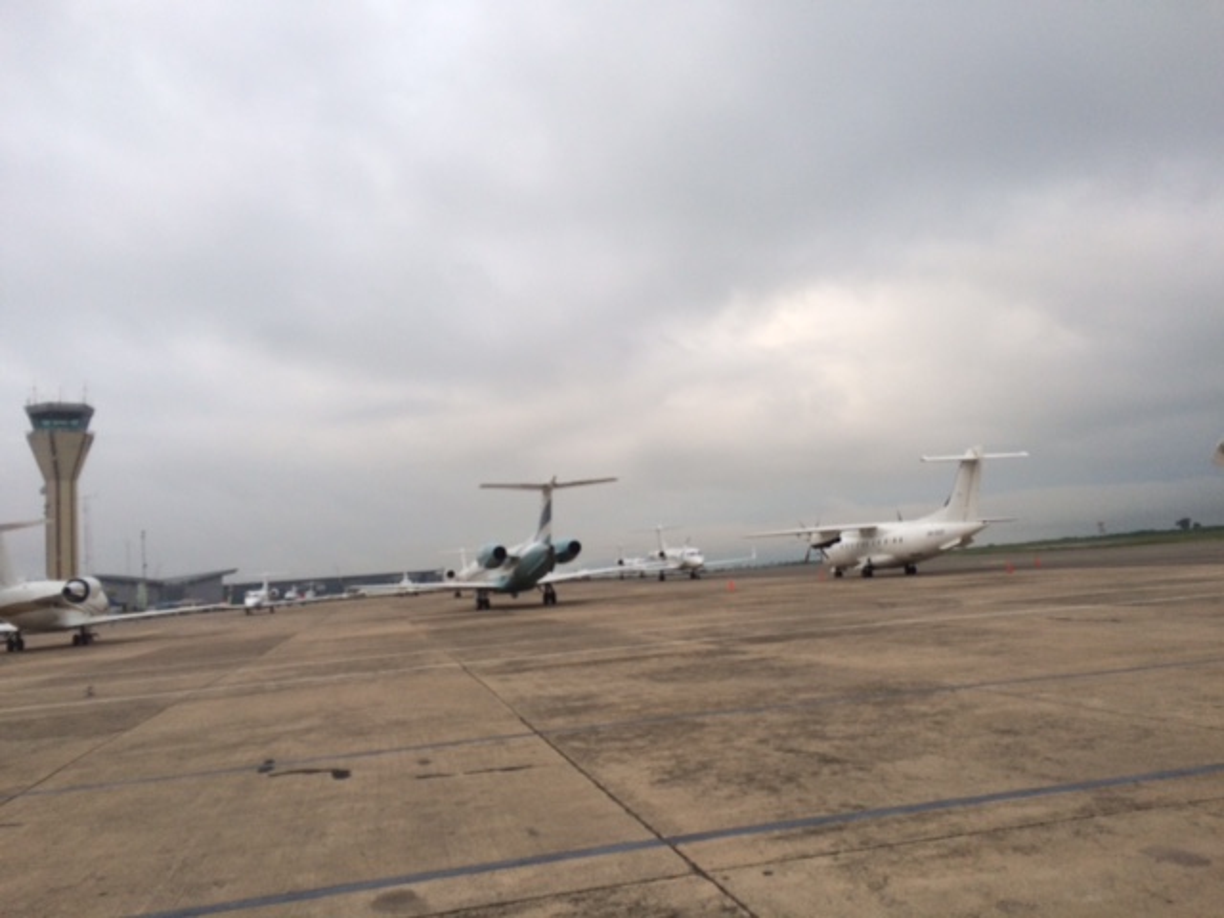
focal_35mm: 29
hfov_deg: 61.7
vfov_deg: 48.2
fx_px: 1025
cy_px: 459
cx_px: 612
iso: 32
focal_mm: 4.15
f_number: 2.2
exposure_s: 1/451
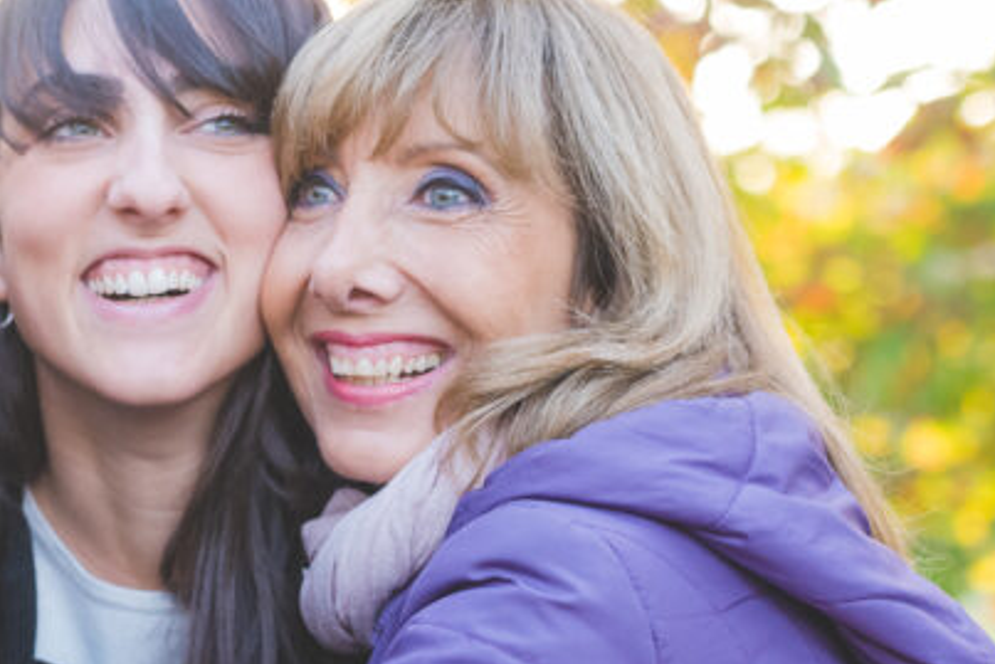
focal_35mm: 127
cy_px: 465
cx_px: -22
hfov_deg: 15.8
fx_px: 3511
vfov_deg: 10.8
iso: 800
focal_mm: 50
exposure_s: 1/400
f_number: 2.8
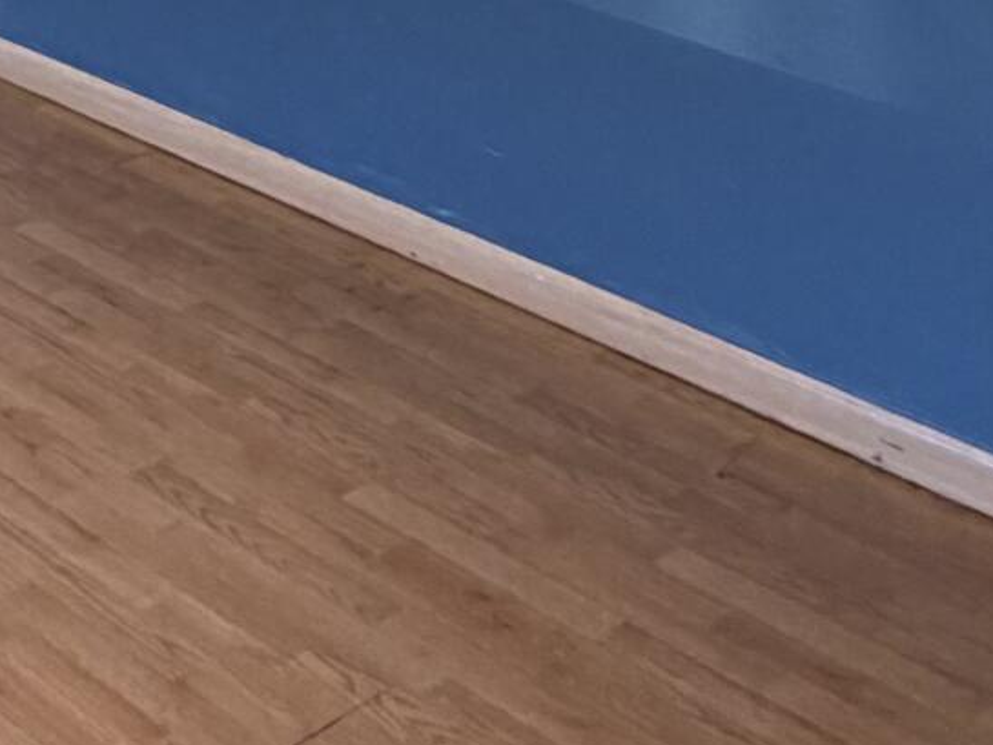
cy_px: -634
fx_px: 2209
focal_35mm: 77
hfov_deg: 24.3
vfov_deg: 16.0
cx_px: 35
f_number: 2.2
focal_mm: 2.22
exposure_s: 1/120
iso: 200
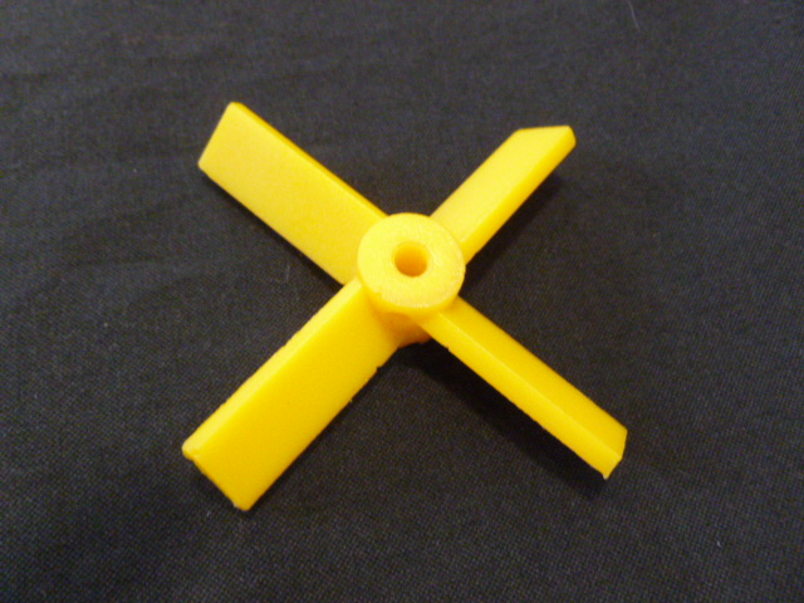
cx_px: 402
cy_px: 302
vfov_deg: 49.7
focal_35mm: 28
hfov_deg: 63.4
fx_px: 650
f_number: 3.3
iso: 800
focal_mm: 5
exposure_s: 1/30
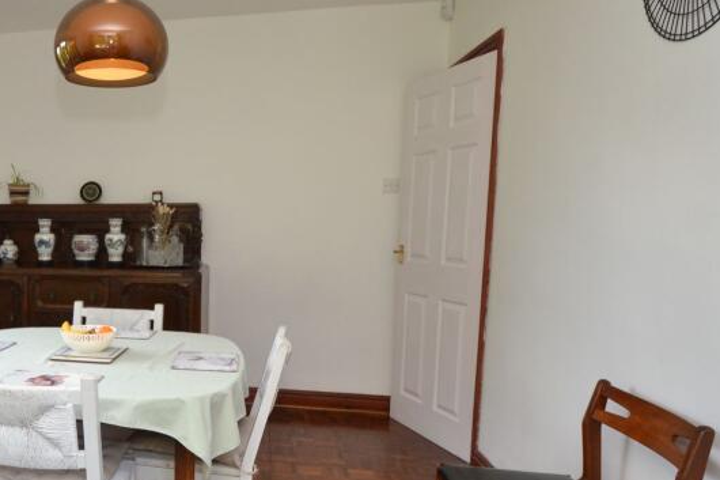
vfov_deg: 44.8
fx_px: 580
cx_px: 120
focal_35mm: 29
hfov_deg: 57.7
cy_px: 279
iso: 400
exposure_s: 1/100
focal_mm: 10
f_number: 5
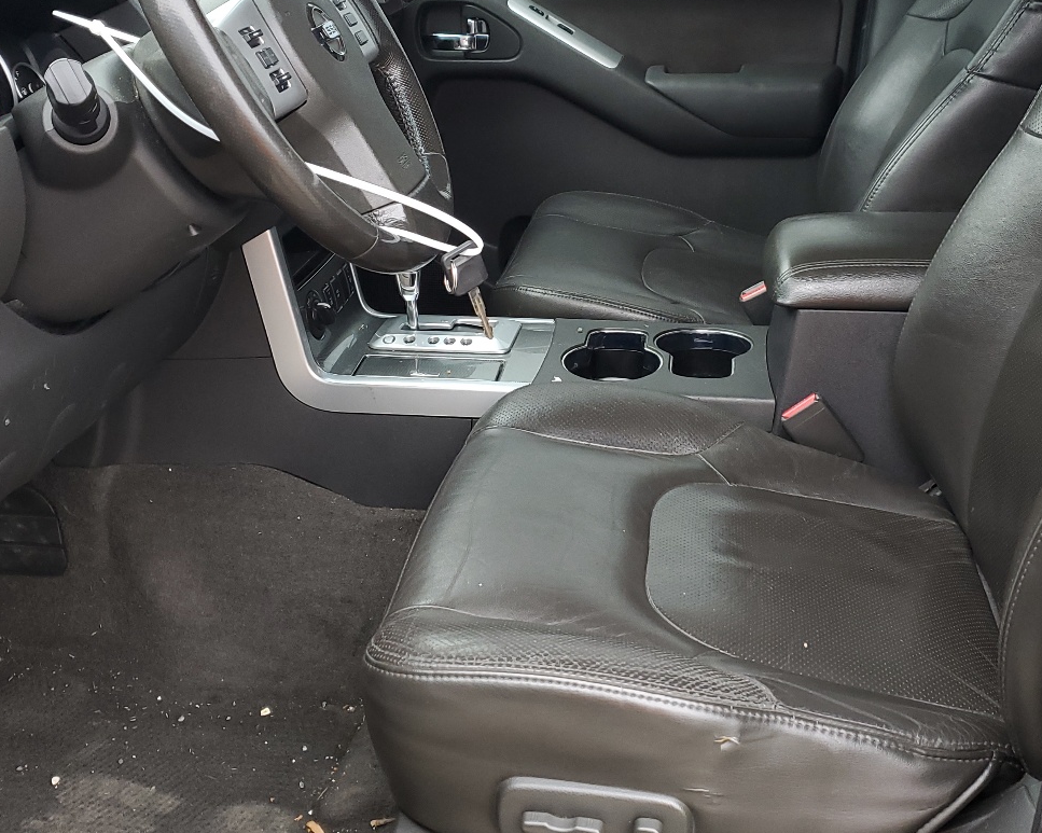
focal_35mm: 42
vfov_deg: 35.4
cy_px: 294
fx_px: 1295
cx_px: 575
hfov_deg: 43.8
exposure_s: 1/120
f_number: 1.5
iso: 76
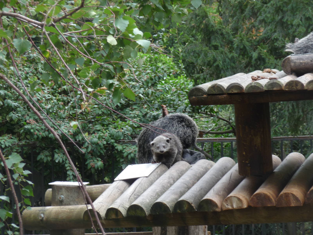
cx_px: 156
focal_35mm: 158
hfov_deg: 12.5
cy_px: 118
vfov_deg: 9.4
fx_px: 1429
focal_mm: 27.1
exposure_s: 1/50
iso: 100
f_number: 4.8
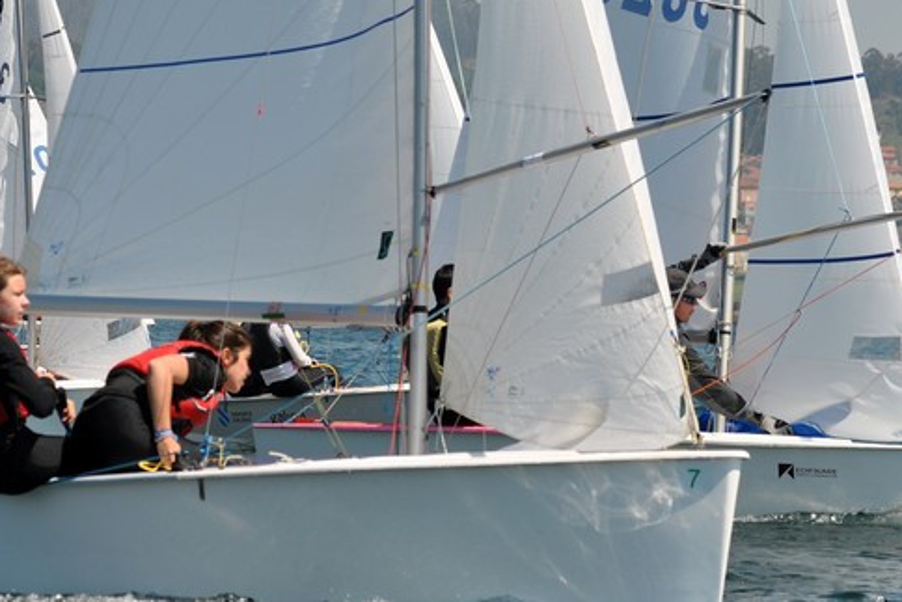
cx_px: 362
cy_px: 132
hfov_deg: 9.0
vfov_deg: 6.0
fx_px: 5714
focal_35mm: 228
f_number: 5.6
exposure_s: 1/500
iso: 100
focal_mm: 82
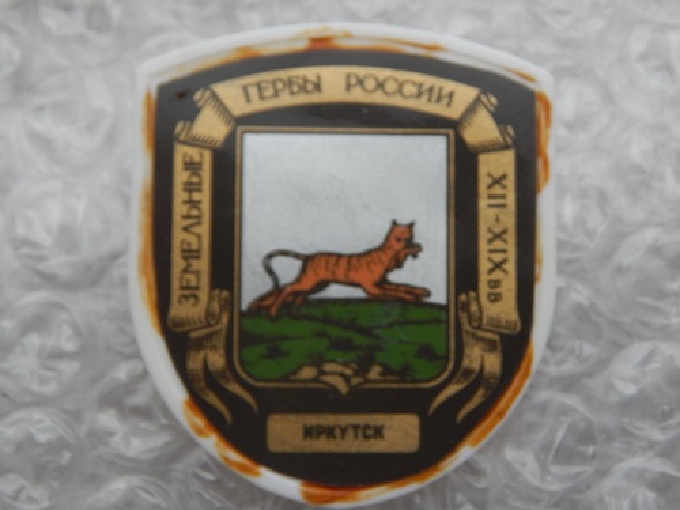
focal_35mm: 69
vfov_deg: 21.3
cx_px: 340
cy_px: 255
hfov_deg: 28.2
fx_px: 1355
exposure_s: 1/250
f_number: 4.1
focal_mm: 12.3
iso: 400
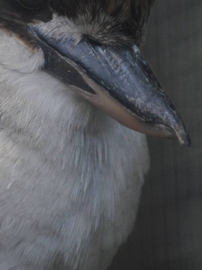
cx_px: -6
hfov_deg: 1.9
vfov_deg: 2.5
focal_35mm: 787
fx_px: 6129
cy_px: 70
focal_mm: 185
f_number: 5.6
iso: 450
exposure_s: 1/500
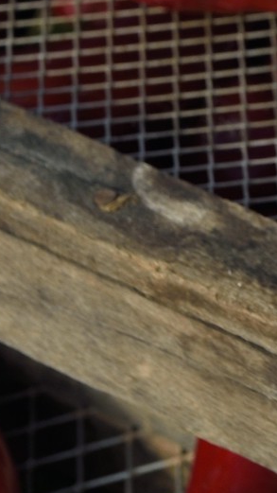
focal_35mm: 338
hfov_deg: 3.6
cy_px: -361
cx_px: 606
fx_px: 4414
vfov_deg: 6.3
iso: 200
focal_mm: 70
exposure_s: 1/250
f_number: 10
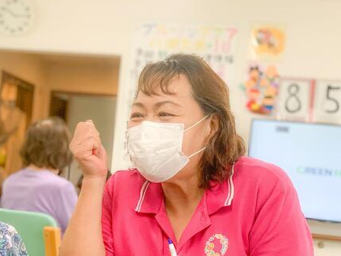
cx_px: 113
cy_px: 169
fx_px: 709
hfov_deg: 26.9
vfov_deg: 20.4
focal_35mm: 72
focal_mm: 6
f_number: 2.4
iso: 125
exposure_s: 1/80
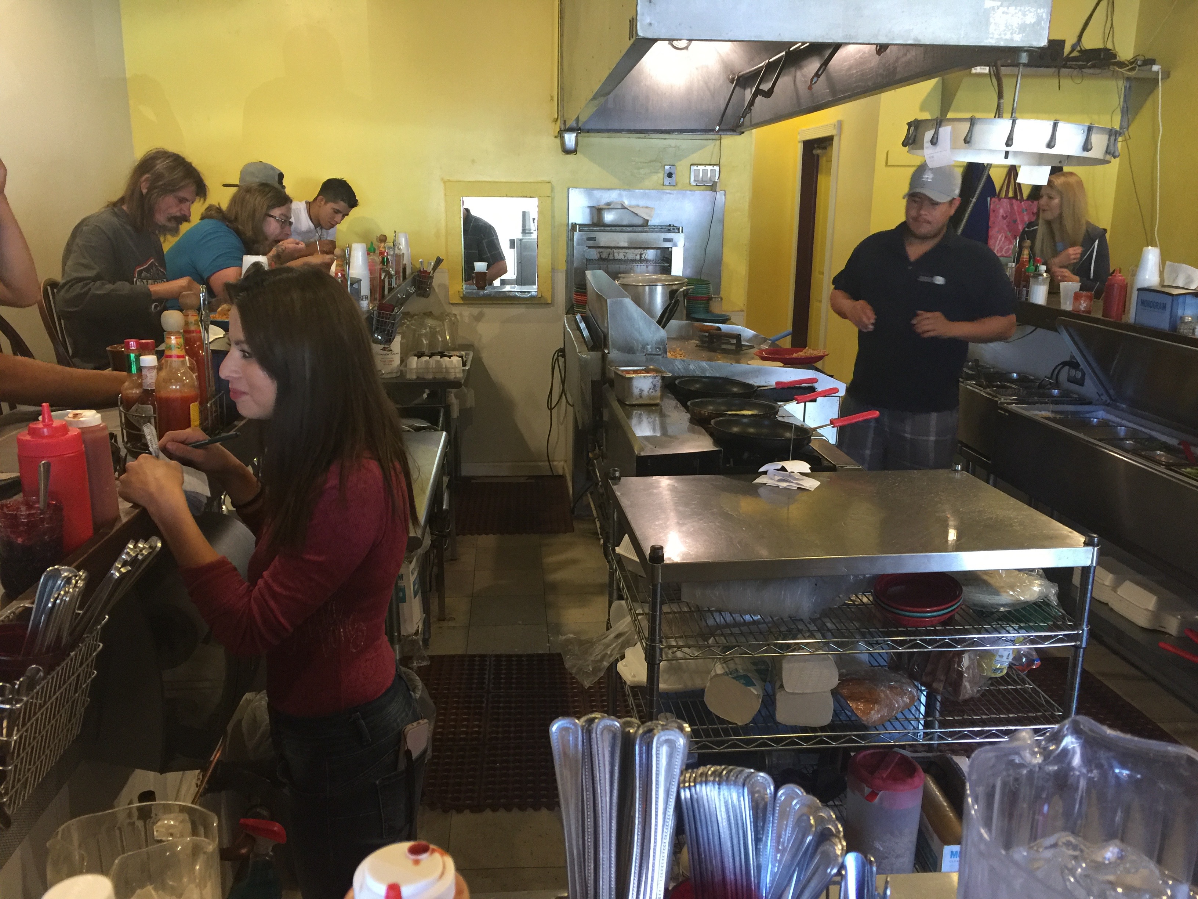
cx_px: 599
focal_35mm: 29
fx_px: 1004
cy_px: 450
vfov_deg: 48.2
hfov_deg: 61.7
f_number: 2.2
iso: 100
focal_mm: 4.15
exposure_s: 1/10
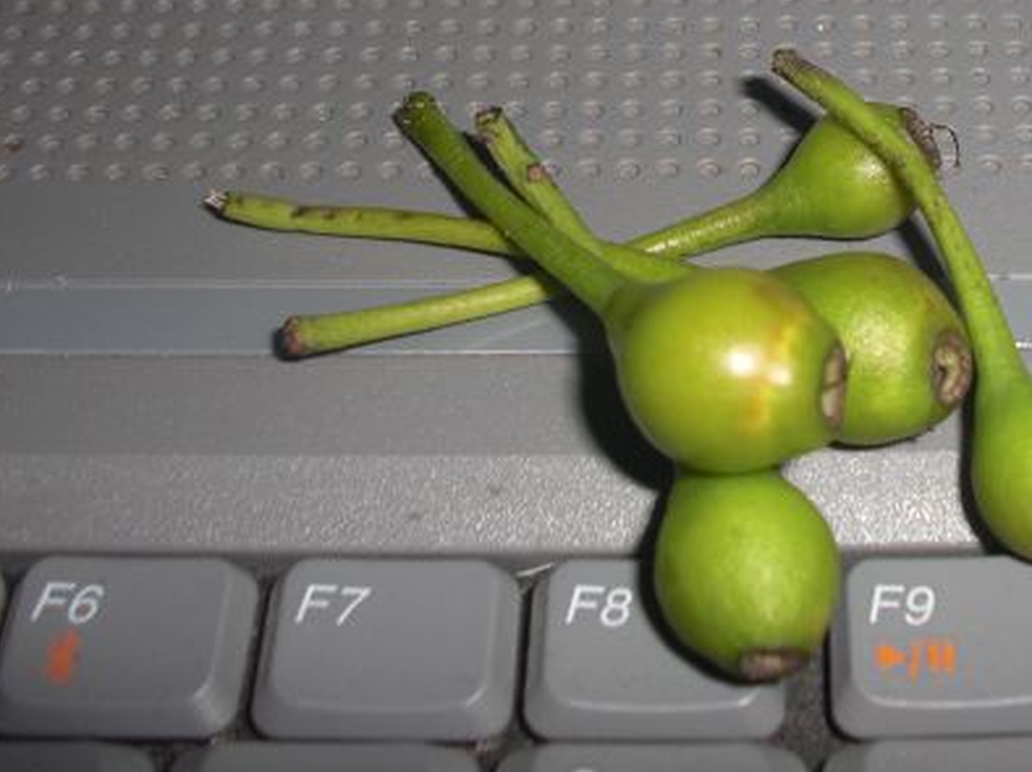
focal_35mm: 64
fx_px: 1907
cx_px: 817
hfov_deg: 29.6
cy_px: 119
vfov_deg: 22.5
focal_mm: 6.3
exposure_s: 1/60
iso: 50
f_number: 7.9
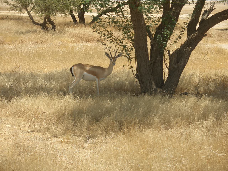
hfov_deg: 14.9
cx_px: 114
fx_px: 869
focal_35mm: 132
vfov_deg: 11.2
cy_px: 86
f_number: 4
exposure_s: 1/1000
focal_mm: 28.4
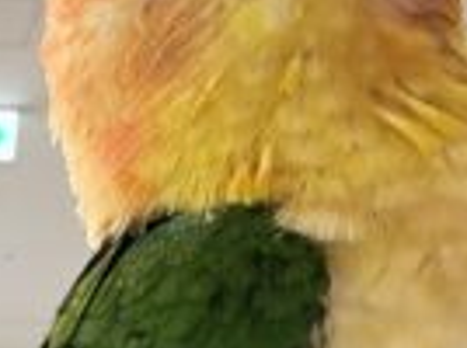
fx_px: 1481
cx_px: -307
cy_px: 435
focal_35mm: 110
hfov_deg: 15.9
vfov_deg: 13.0
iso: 80
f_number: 1.9
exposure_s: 1/149
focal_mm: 2.69
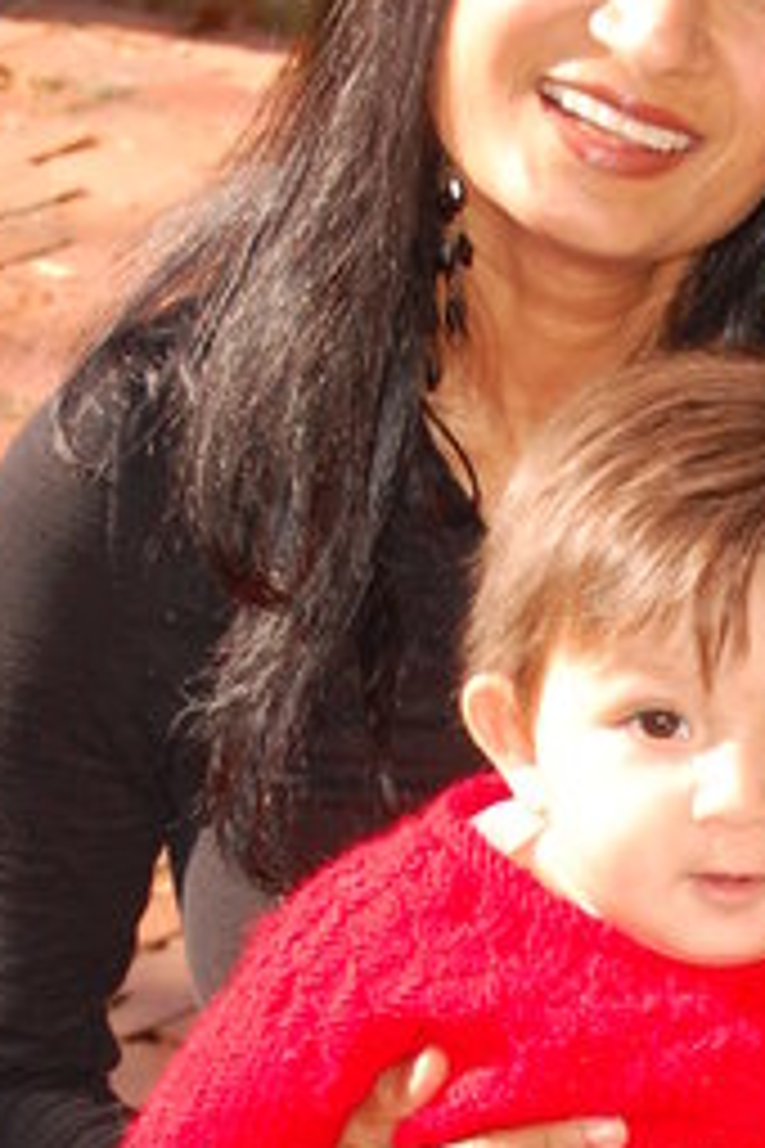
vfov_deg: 7.9
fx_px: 8241
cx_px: 734
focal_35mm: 259
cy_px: 1247
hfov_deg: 5.3
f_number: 8
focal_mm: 55
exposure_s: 1/250
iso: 400
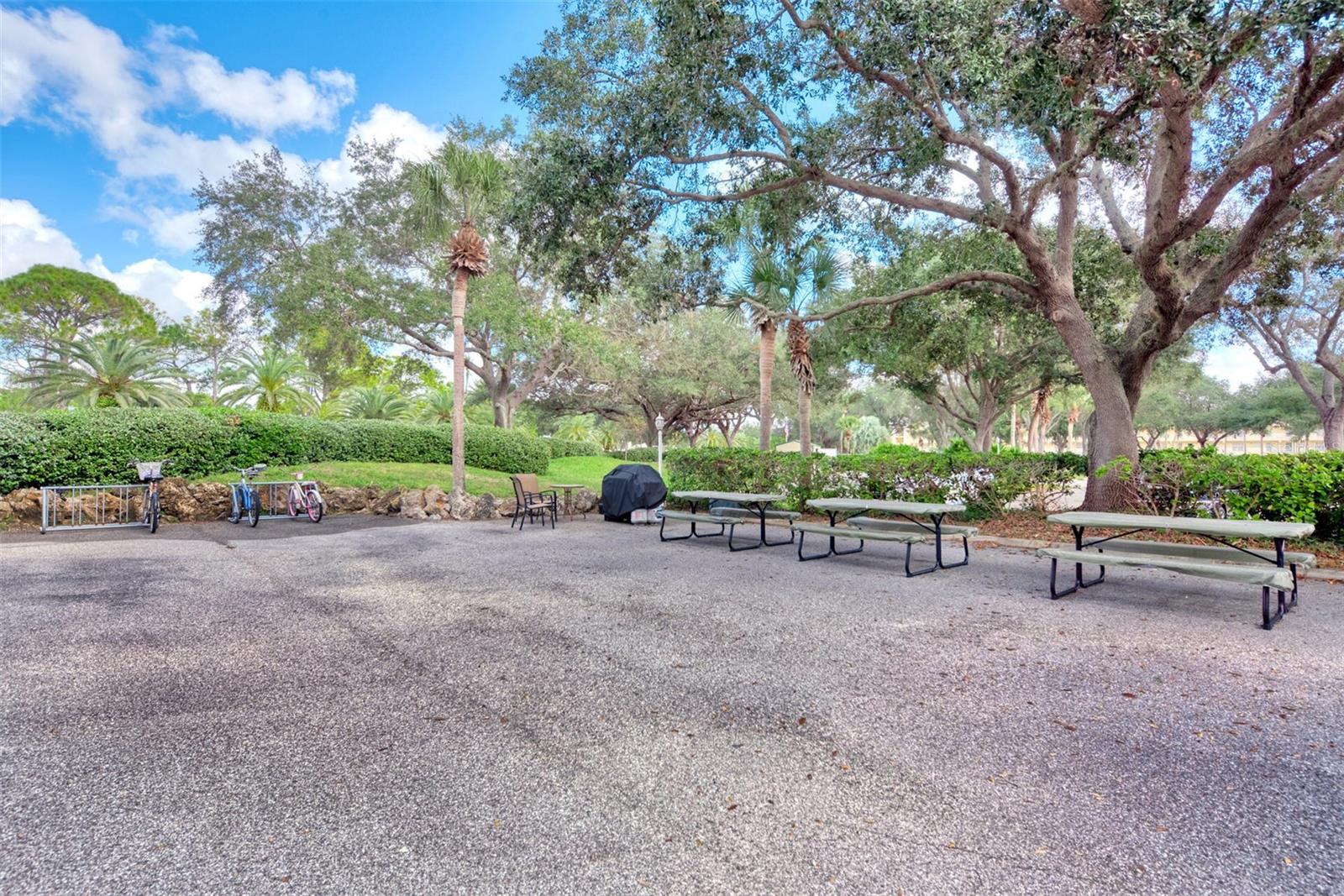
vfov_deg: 67.4
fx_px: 672
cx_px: 672
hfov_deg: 90.0
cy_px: 448
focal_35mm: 18
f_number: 7.1
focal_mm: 18
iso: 400
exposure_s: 1/200
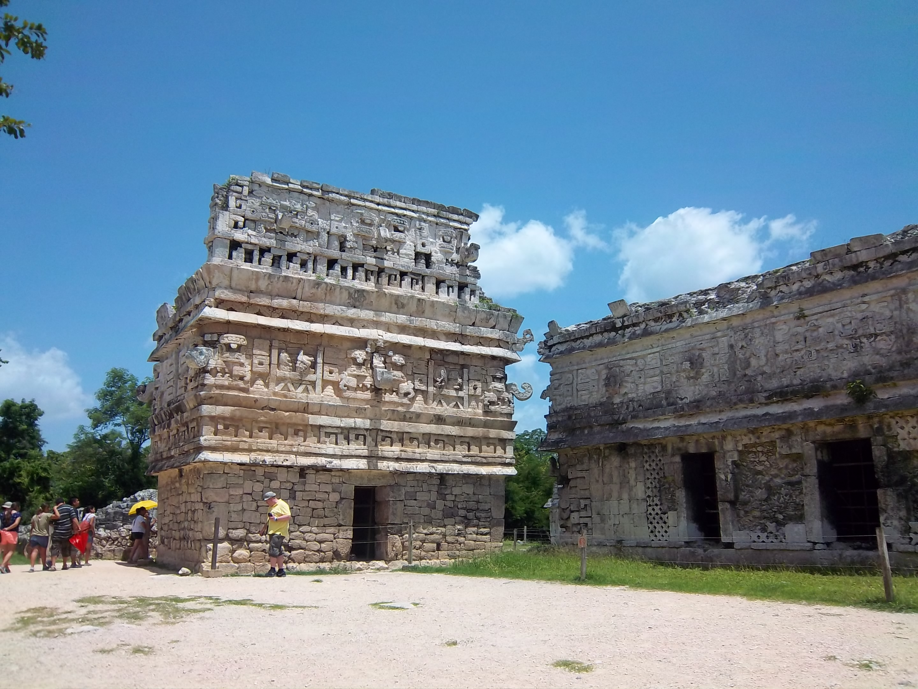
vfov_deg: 49.7
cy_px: 344
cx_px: 459
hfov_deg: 63.4
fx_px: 743
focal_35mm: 28
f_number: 7.86
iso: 64
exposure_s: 1/250
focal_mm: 5.05
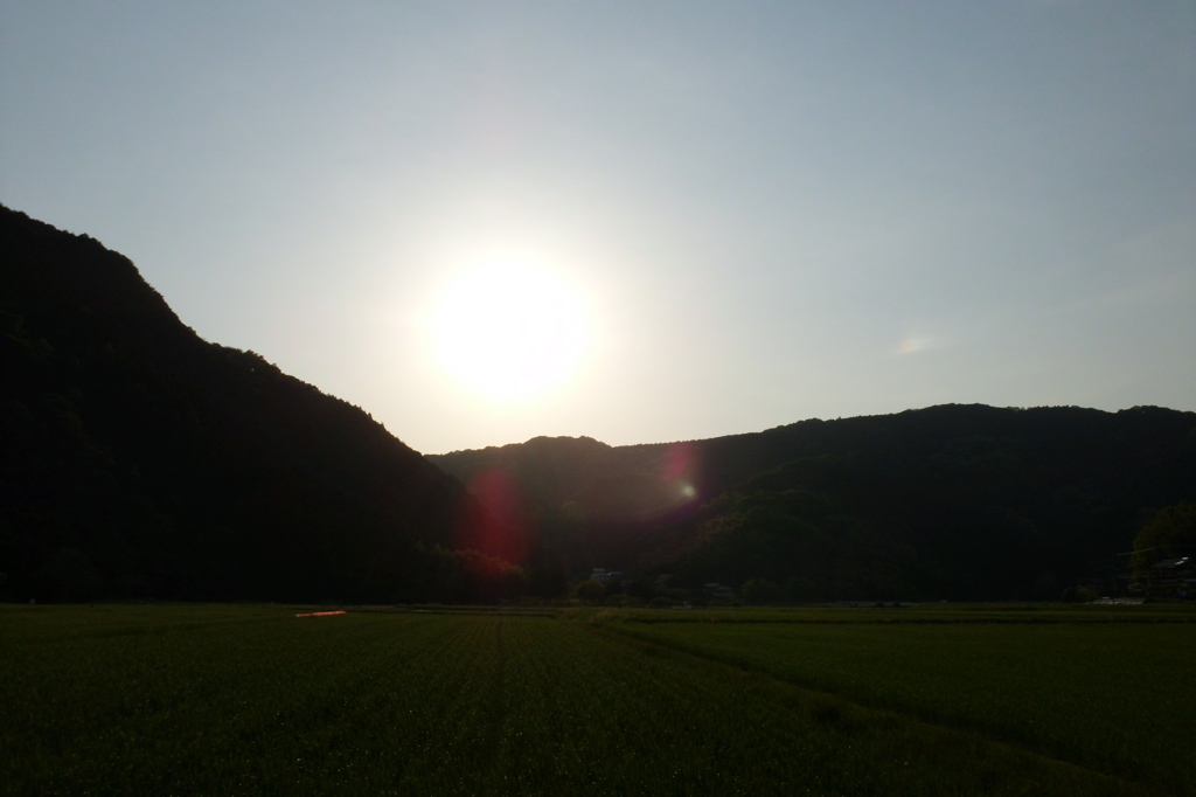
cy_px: 398
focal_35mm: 28
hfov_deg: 65.5
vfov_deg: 46.4
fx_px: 930
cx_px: 598
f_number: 4.5
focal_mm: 5
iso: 100
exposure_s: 1/1722
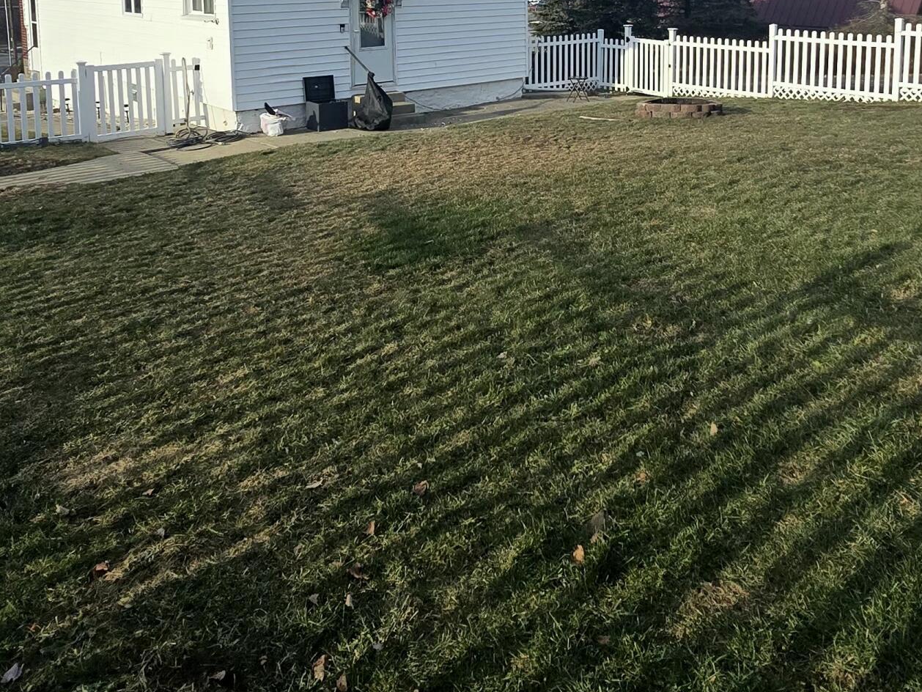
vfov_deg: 41.2
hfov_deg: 58.1
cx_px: 525
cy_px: 45
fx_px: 826
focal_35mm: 31
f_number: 2.2
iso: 64
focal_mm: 2.2
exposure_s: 1/2000
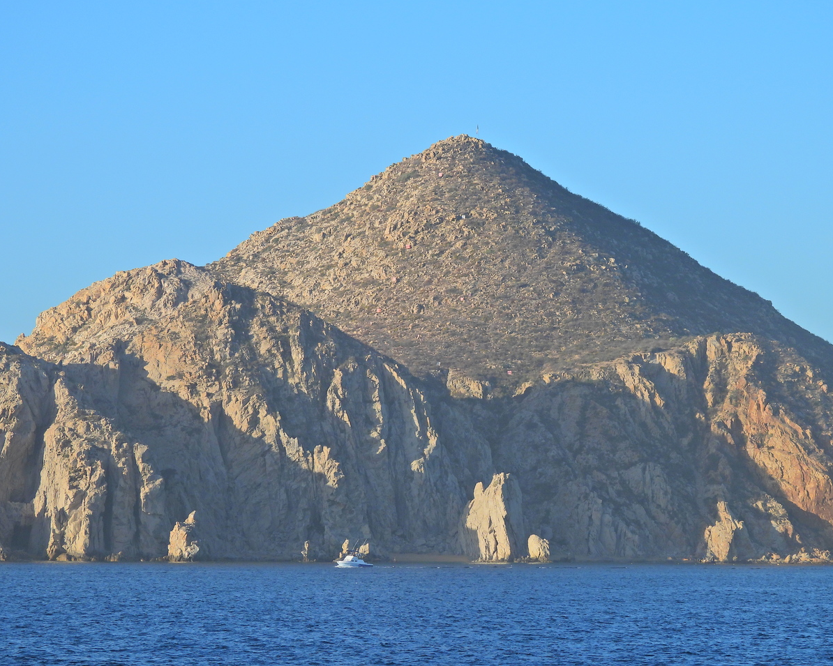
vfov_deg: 9.8
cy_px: 332
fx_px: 3870
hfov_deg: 12.3
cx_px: 440
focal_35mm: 157
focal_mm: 26.8
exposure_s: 1/1000
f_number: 4.5
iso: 100
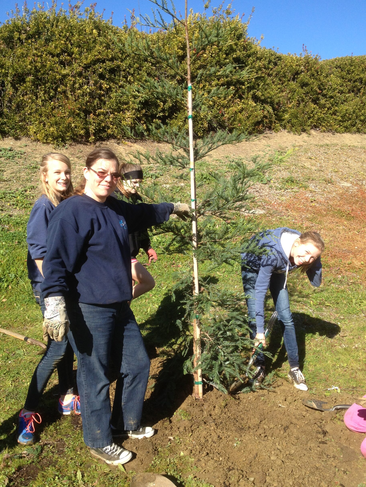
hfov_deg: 38.7
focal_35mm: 37
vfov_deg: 50.1
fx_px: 522
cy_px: 251
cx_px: 189
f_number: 2.4
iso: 50
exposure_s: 1/968
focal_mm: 4.28
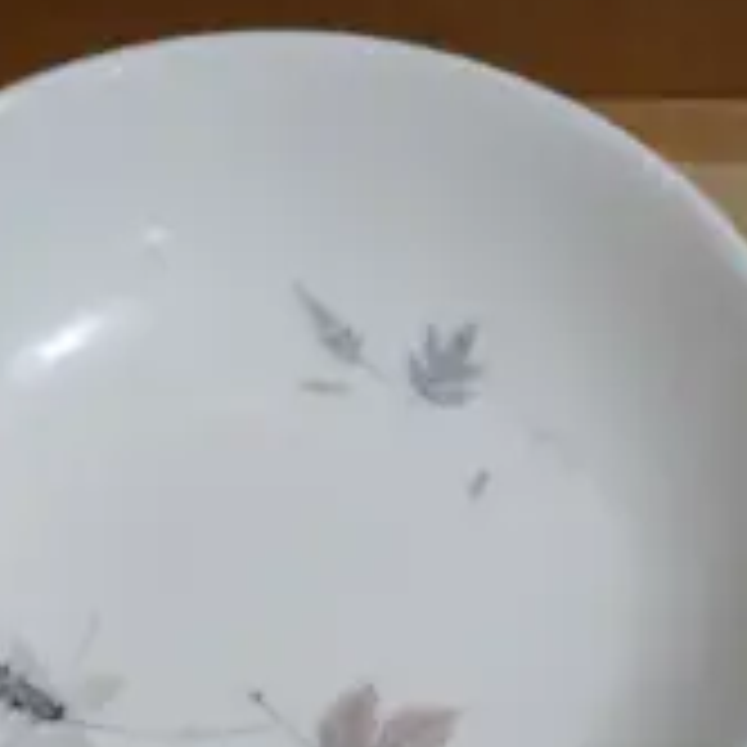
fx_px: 3735
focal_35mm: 153
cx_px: 1204
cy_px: 954
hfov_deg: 10.9
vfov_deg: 11.2
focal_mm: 14
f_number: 3.5
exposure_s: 1/125
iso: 200
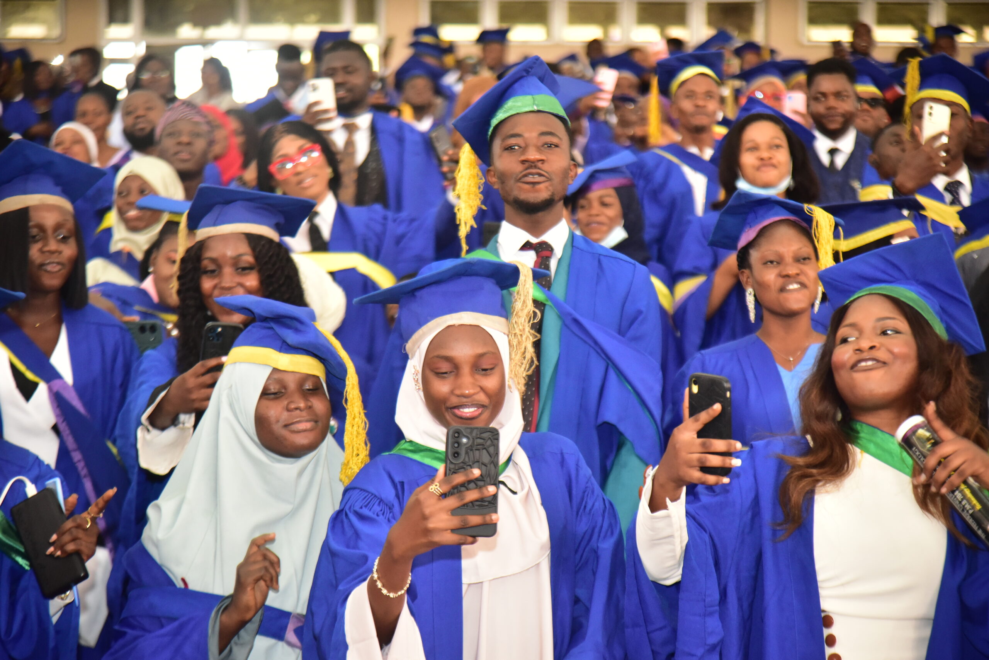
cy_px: 330
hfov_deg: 17.1
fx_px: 3297
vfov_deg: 11.4
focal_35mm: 120
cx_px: 494
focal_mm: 120
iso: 4000
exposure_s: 1/100
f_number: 4.5
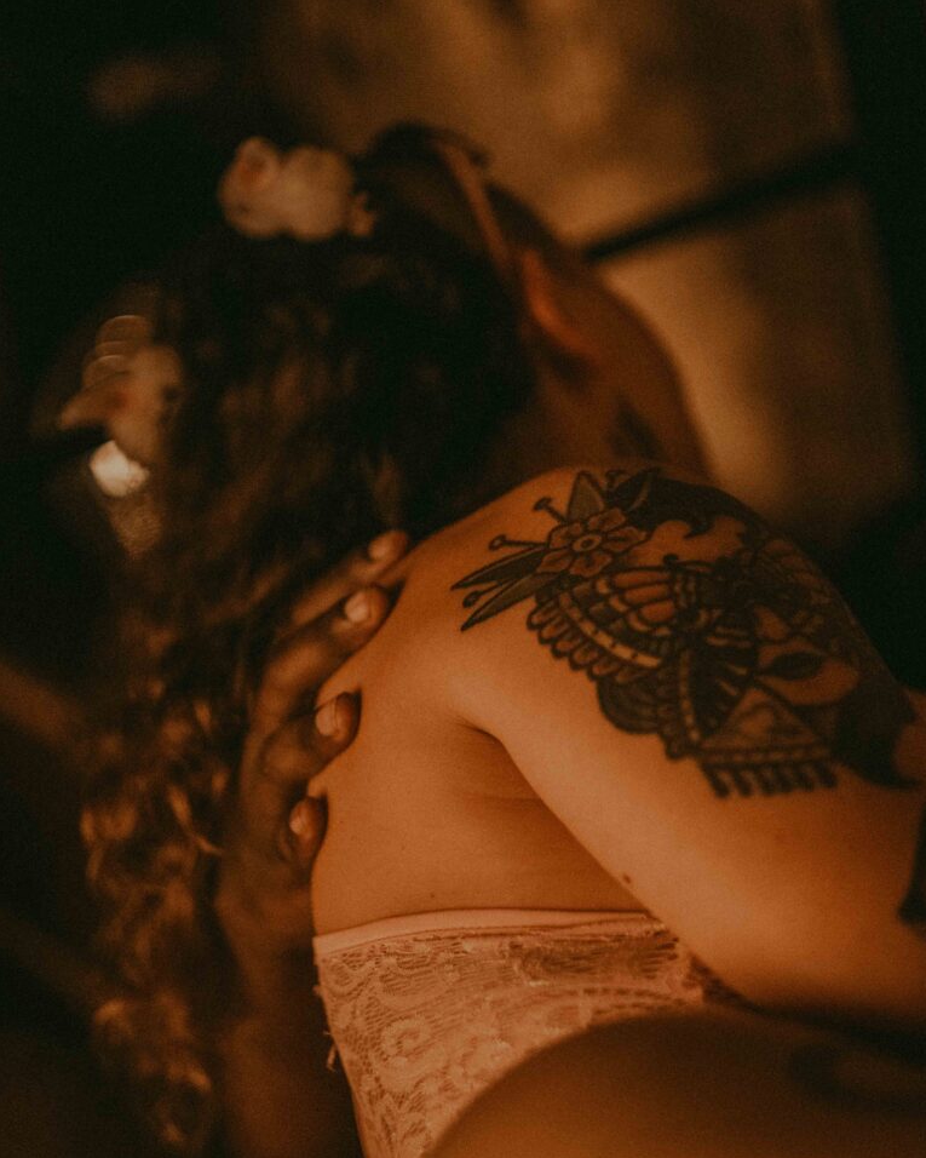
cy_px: 579
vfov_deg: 20.2
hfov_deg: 16.2
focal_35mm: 95
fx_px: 3254
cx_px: 464
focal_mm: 56
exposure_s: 1/125
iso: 3200
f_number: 1.2
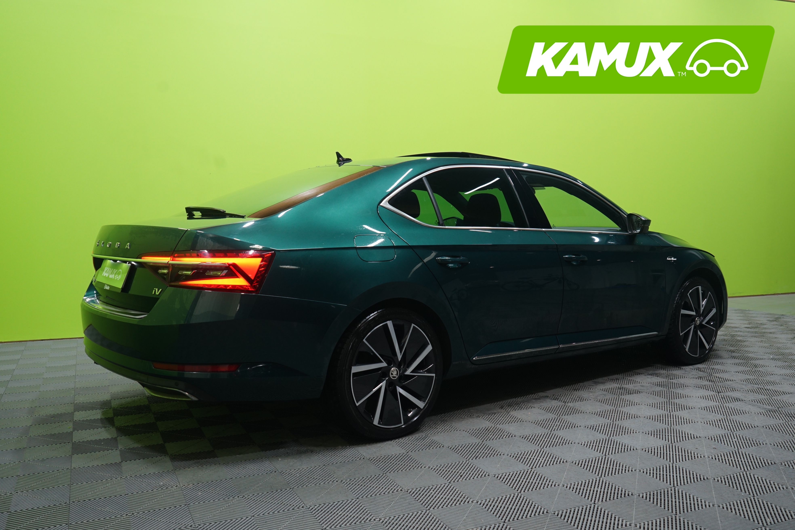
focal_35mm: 31
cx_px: 398
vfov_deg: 42.3
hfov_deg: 60.3
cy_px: 265
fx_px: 685
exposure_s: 1/20
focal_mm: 31
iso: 800
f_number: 5.6
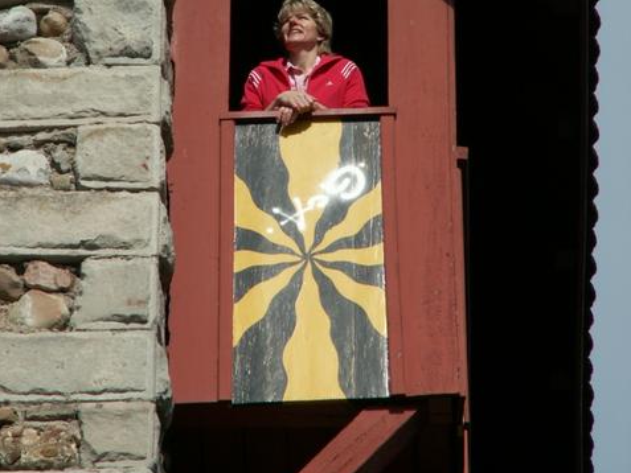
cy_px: 104
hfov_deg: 5.3
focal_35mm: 377
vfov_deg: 3.9
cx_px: 315
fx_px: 6874
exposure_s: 1/400
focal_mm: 46.11
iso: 50
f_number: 5.6
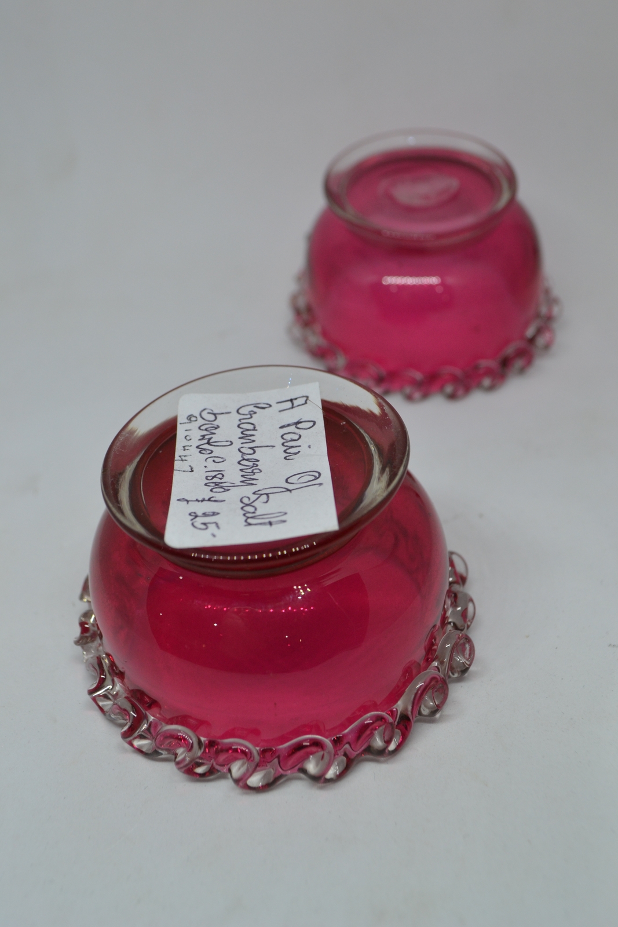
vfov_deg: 49.5
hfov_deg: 34.2
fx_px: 1004
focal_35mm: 39
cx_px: 309
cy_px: 464
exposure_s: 1/60
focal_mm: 26
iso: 400
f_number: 5.6
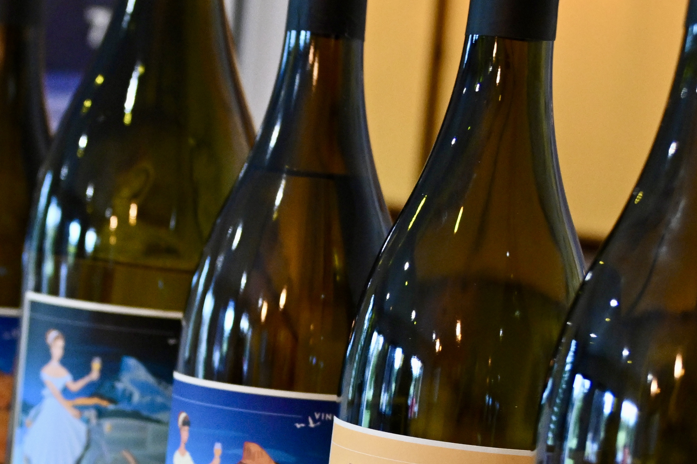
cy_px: 381
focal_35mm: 121
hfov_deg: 16.9
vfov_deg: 11.3
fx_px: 2342
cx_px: 389
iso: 3600
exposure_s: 1/80
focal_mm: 46
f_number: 4.5
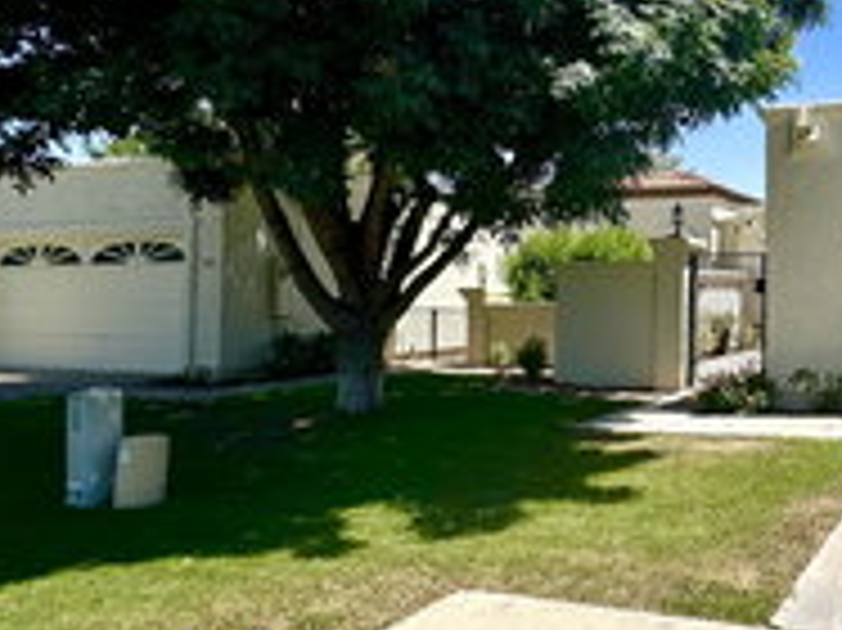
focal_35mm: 32
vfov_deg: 43.9
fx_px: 778
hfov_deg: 49.6
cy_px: 256
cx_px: 781
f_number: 2.2
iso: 50
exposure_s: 1/1689
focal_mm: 2.22
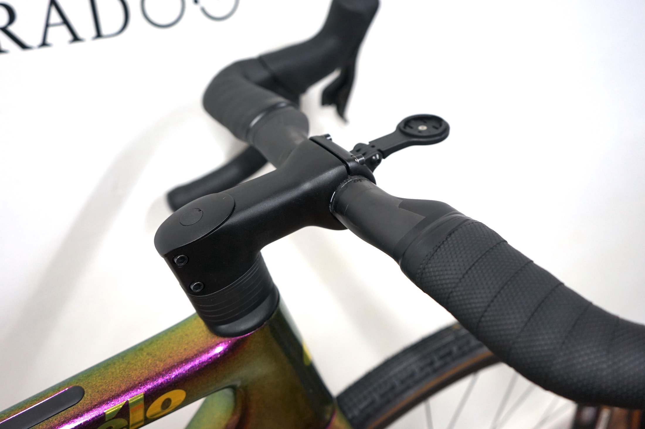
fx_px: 555
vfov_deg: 42.3
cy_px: 214
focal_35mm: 31
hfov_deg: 60.3
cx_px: 322
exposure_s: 1/60
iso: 800
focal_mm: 31
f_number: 4
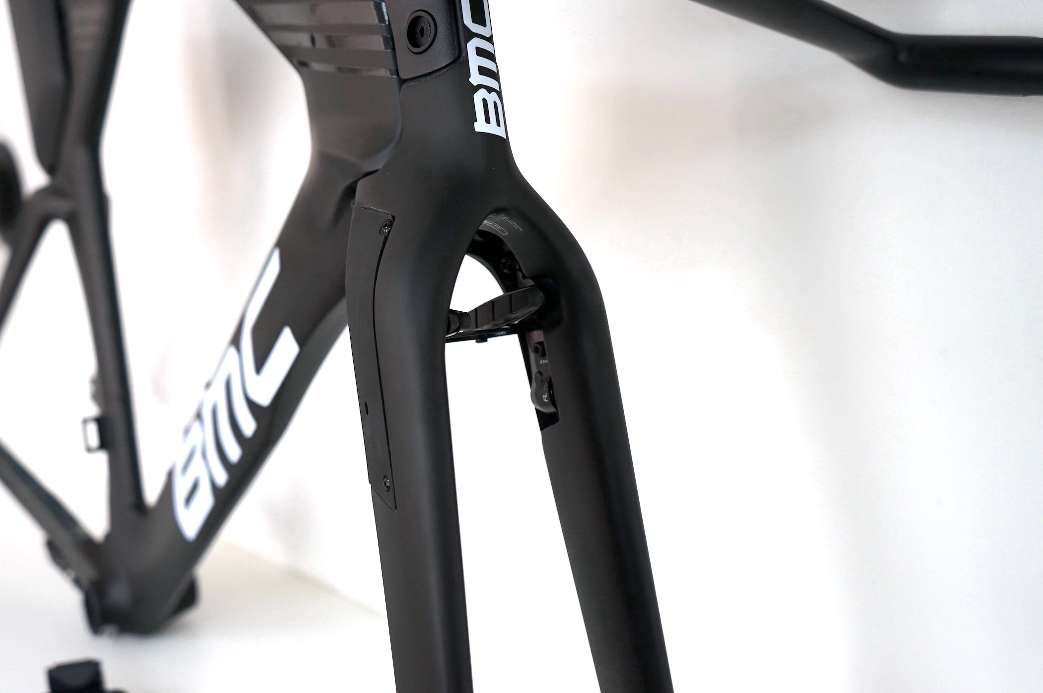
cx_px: 522
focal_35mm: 31
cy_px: 346
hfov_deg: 60.3
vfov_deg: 42.2
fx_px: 897
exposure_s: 1/60
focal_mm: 31
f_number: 4
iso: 500
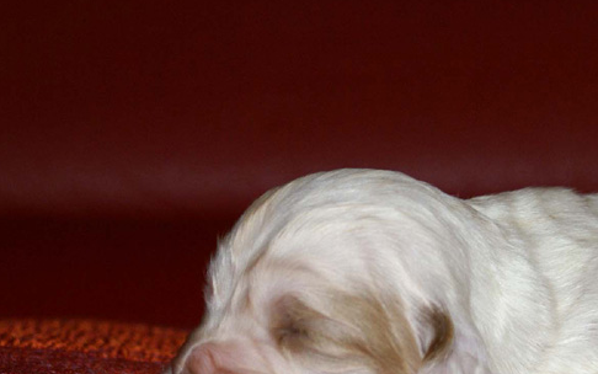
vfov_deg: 7.4
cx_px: 401
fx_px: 2869
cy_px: 322
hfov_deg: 11.9
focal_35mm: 176
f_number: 5.6
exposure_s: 1/125
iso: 400
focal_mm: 70
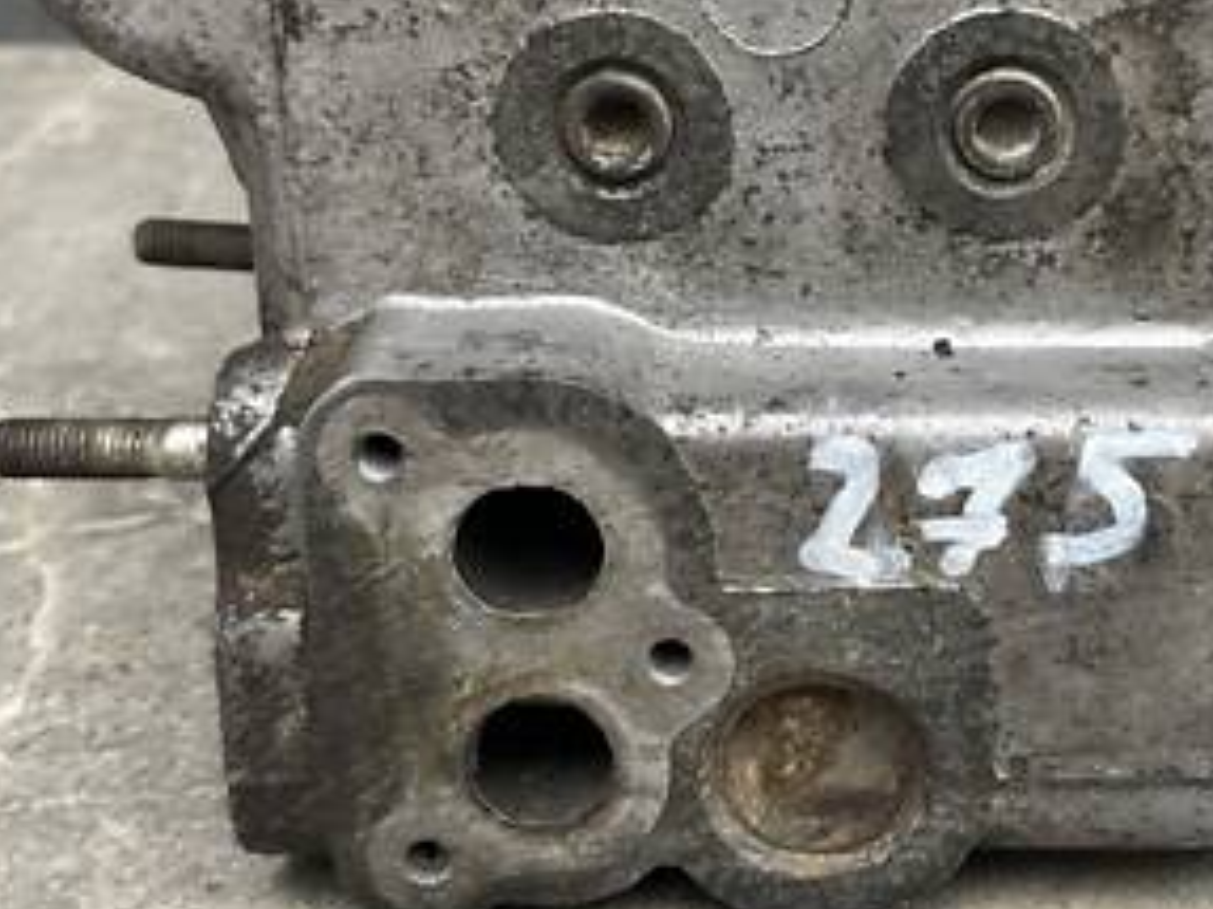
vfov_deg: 24.7
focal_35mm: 58
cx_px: 824
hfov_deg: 32.9
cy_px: 156
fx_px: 2032
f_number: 1.6
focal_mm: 5.1
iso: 50
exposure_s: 1/425
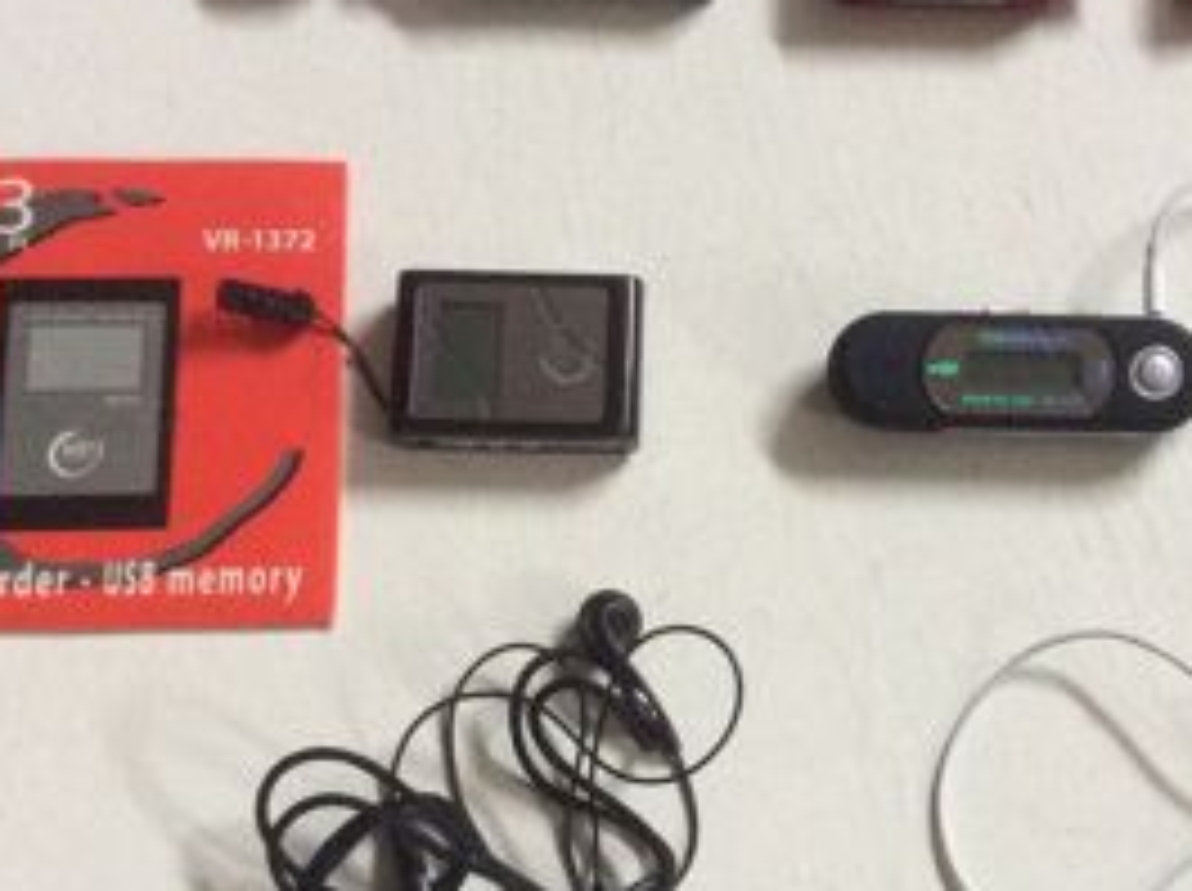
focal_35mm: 58
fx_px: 1995
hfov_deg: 33.1
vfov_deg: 25.1
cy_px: 520
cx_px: 742
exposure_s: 1/17
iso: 250
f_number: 2.4
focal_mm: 3.3
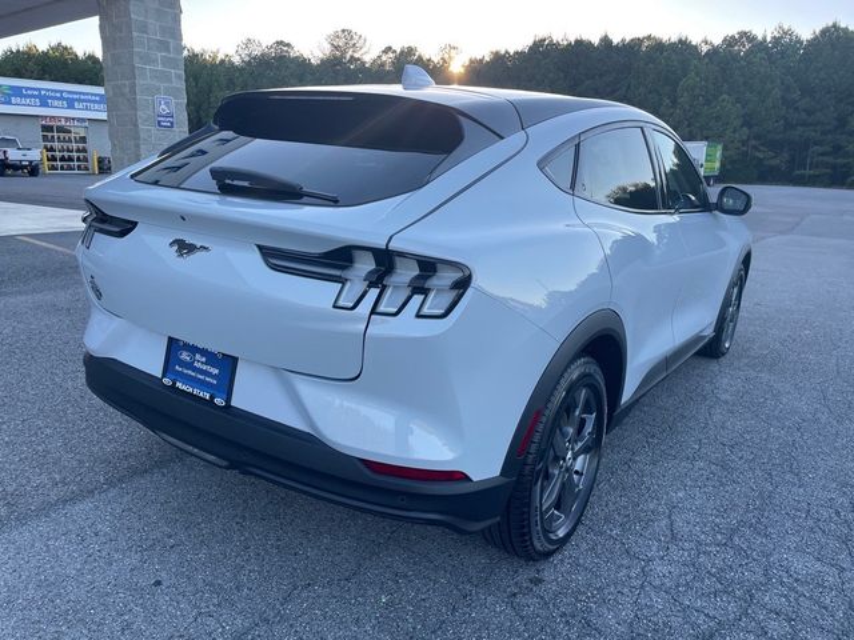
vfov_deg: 53.1
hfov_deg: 67.3
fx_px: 641
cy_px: 320
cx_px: 427
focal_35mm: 26
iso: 32
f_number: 1.6
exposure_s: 1/316
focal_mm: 4.2
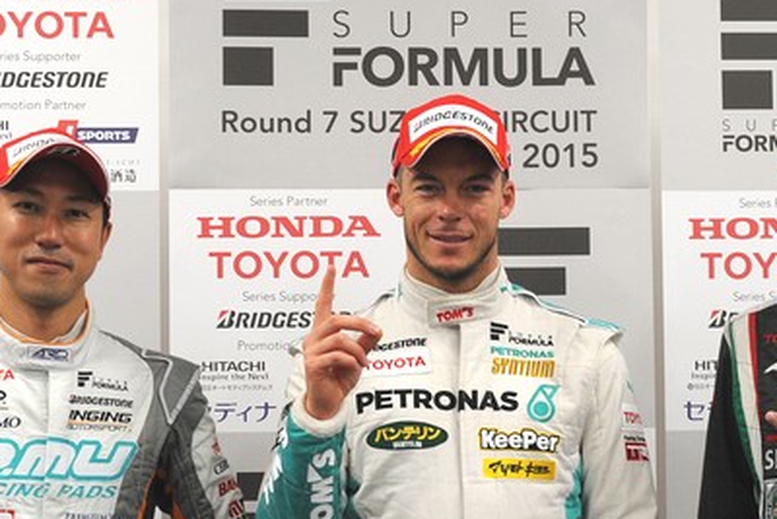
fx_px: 1360
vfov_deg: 21.3
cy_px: 424
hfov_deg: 31.8
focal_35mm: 63
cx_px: 447
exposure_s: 1/180
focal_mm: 35
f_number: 6.7
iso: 1600
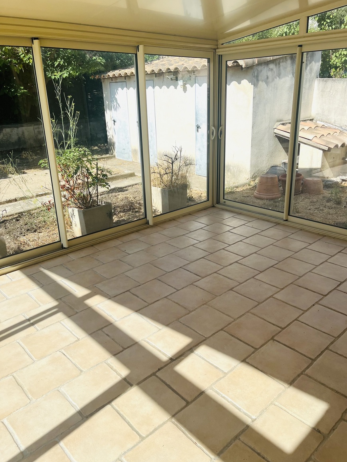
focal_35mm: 27
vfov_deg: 65.3
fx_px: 361
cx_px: 180
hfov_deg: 51.3
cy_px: 223
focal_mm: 5.1
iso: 50
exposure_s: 1/3135
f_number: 1.6
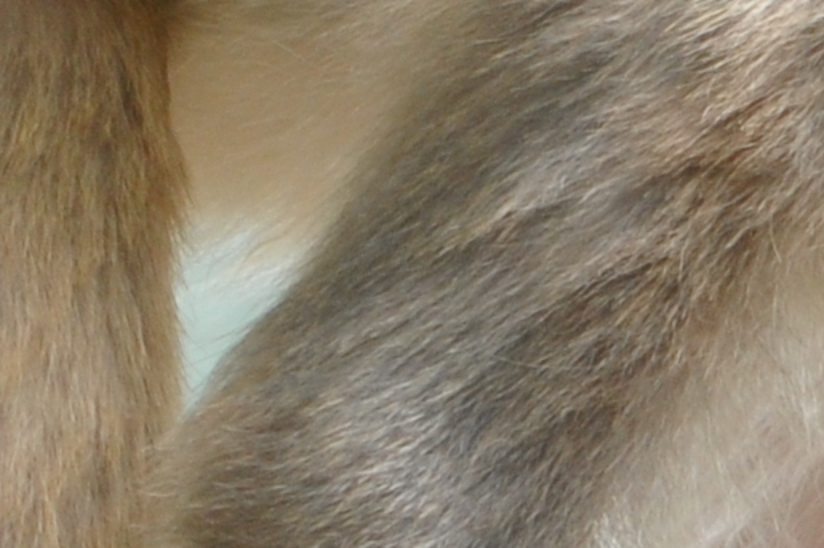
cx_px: 215
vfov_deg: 0.4
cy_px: 263
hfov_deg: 0.6
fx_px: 78764
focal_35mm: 3444
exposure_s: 1/800
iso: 1600
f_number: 6.3
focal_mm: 500
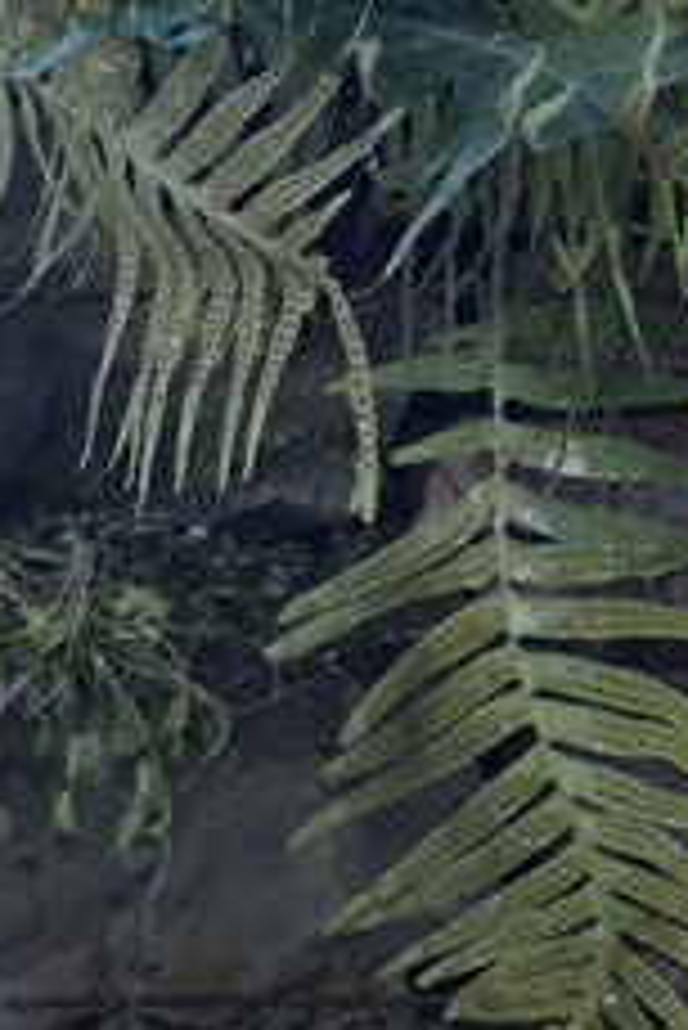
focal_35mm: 152
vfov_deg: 12.8
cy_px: 1511
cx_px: -1592
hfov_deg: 7.6
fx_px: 4350
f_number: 4.5
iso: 1000
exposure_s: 1/160
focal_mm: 29
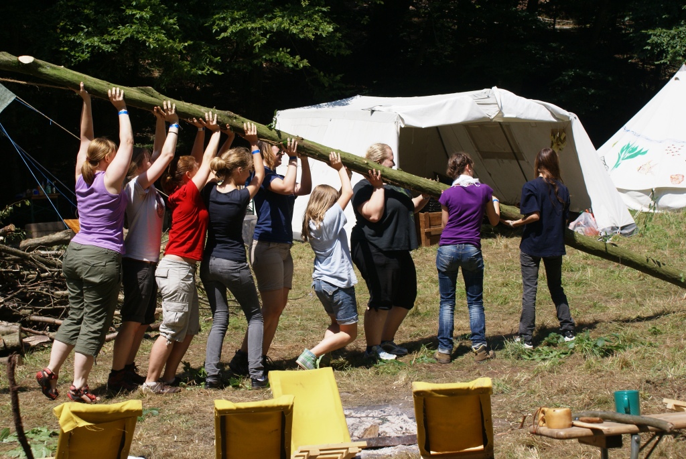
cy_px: 230
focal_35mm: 60
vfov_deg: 22.7
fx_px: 1144
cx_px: 343
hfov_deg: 33.4
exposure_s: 1/160
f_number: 8
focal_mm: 40
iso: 100
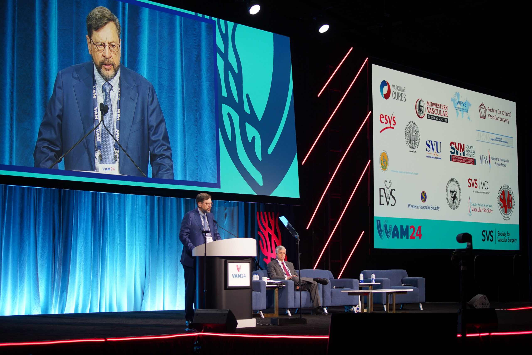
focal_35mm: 70
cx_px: 266
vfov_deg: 19.5
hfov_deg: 28.8
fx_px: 1034
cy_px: 178
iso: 320
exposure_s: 1/80
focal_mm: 70
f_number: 4
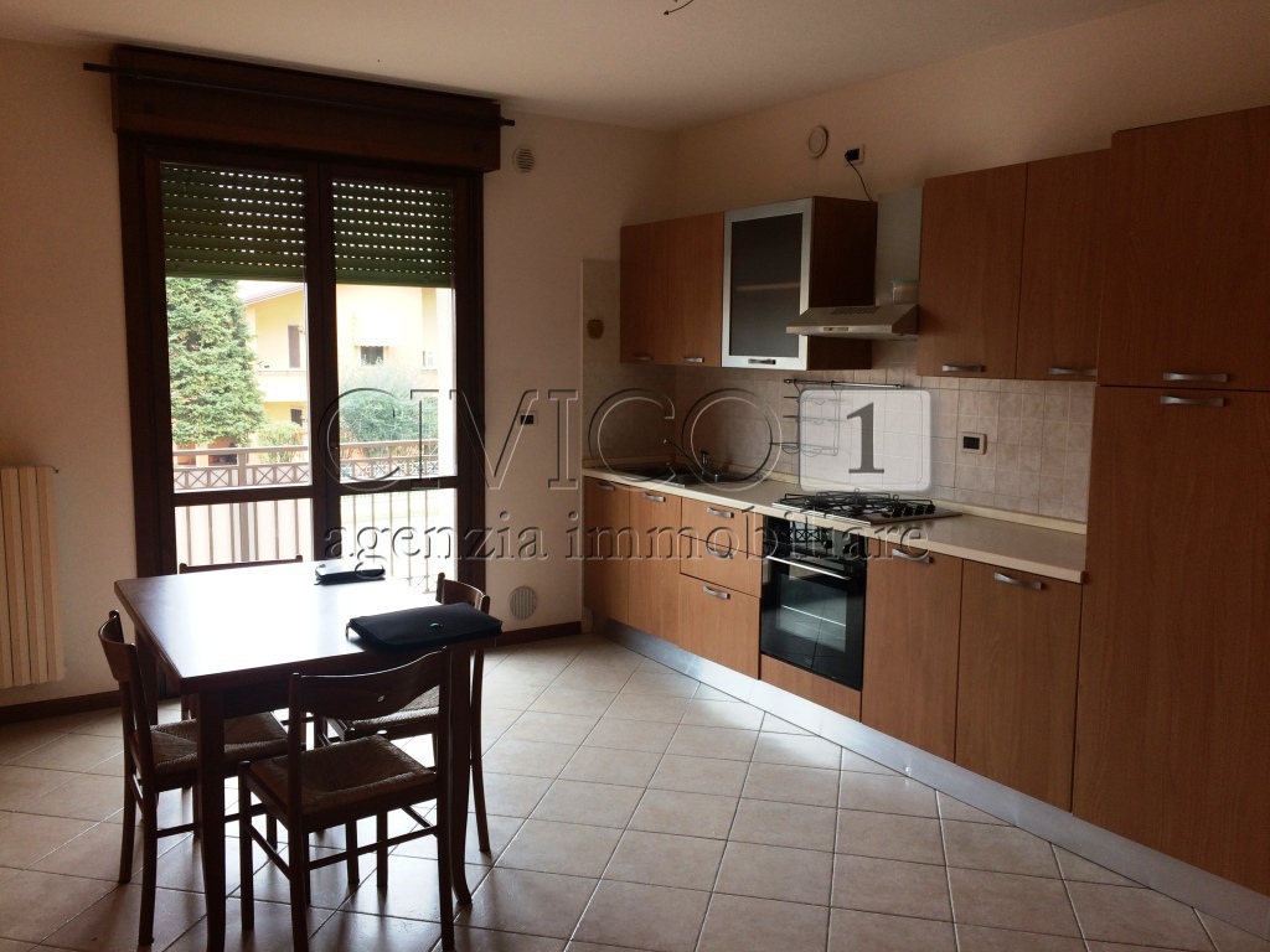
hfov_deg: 61.7
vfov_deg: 48.2
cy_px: 476
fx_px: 1064
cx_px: 635
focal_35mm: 29
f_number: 2.2
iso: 40
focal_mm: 4.15
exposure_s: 1/50
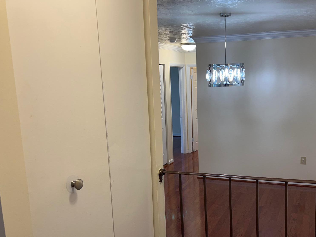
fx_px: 329
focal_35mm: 36
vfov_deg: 39.5
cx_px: 197
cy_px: 142
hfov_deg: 50.8
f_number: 1.5
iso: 80
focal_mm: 5.7
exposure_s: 1/120
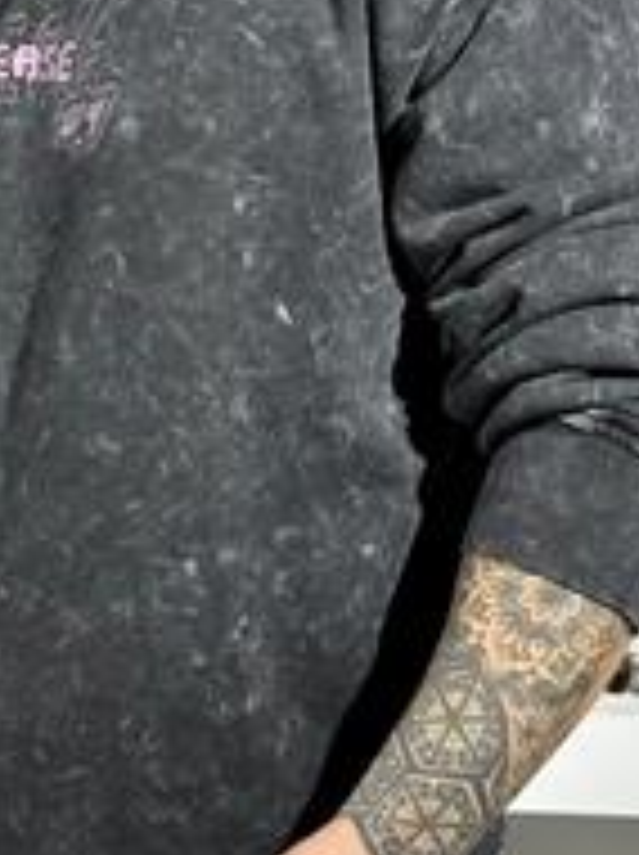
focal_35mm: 118
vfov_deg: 16.7
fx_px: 2911
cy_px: 256
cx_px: 158
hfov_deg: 12.5
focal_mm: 6.76
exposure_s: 1/100
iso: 50
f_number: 1.78
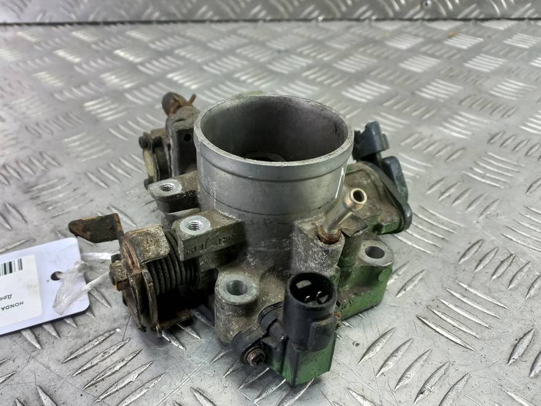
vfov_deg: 48.1
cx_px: 246
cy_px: 226
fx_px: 453
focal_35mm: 29
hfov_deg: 61.6
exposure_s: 1/50
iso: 80
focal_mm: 4.6
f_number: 1.8
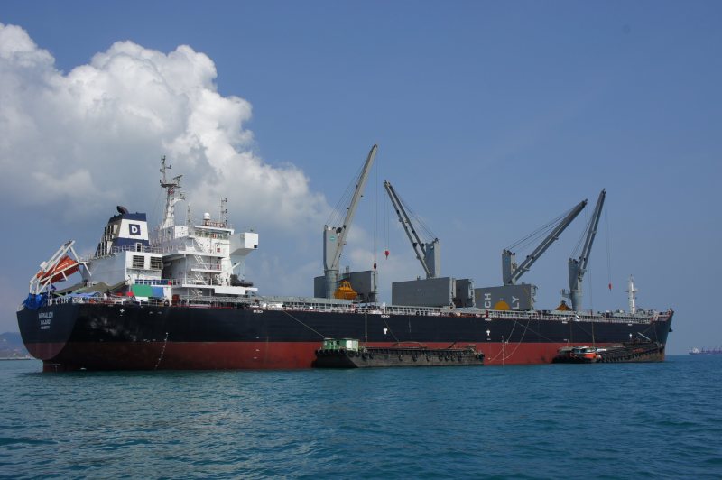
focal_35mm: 36
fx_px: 721
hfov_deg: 53.2
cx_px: 361
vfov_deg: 36.8
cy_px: 240
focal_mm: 24
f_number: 11
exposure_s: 1/250
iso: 200
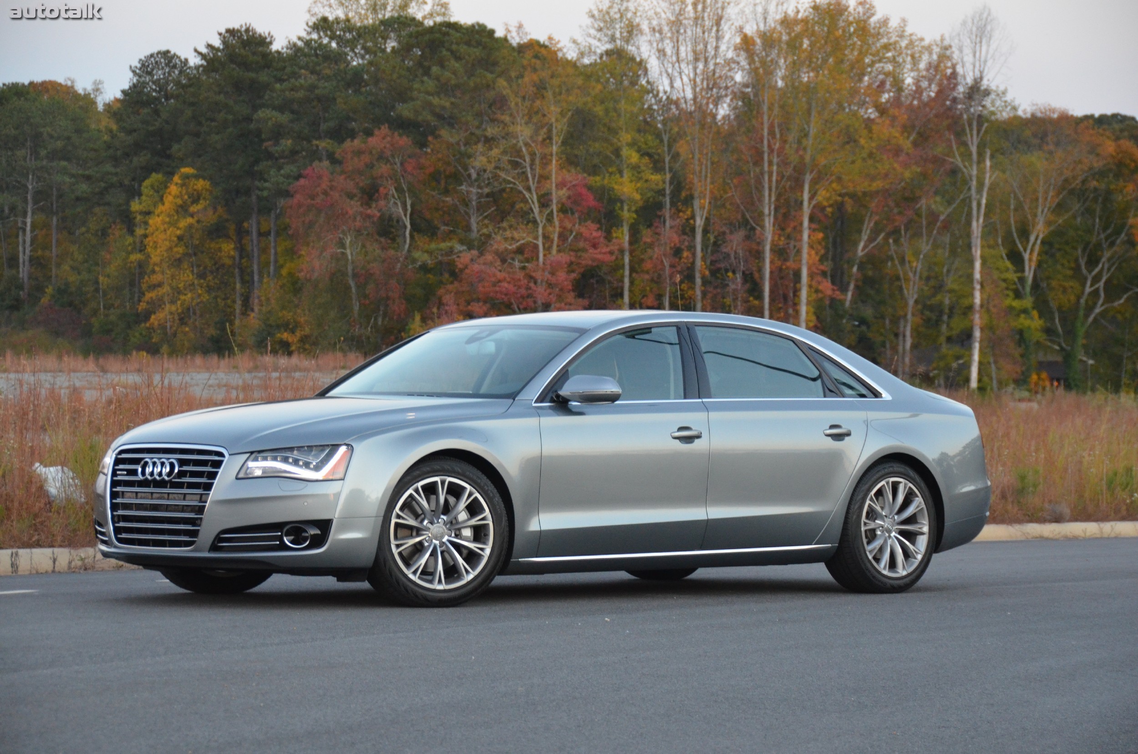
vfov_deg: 13.0
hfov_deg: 19.5
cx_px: 569
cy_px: 377
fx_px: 3312
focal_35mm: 105
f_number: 5
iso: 1600
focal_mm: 70
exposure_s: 1/80
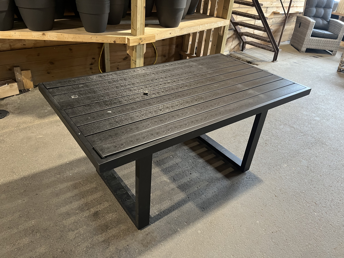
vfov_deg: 53.1
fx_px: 258
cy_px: 129
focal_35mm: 26
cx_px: 172
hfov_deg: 67.3
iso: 250
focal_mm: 5.1
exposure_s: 1/50
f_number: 1.6
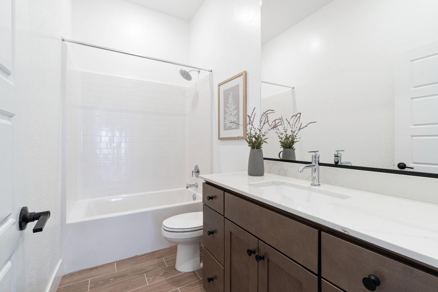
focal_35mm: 15
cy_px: 146
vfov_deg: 77.3
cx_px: 219
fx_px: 182
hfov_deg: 100.4
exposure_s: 1/6
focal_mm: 10
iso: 250
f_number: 9
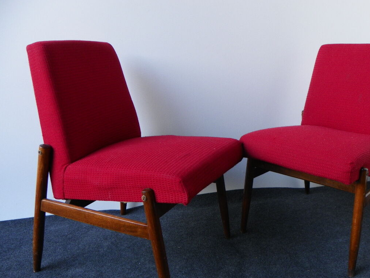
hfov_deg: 54.7
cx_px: 234
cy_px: 167
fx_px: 353
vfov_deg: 42.7
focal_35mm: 33
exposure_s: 1/30
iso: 80
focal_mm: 4.6
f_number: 2.8
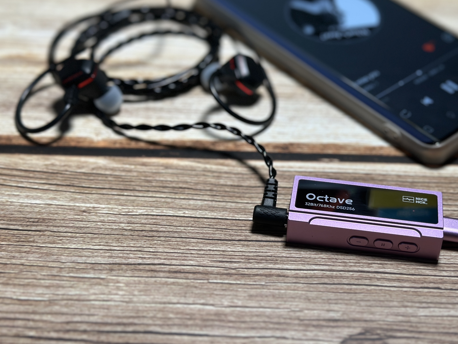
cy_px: 147
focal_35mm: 61
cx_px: 287
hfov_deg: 31.5
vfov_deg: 24.0
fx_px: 807
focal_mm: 6.86
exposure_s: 1/101
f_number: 1.78
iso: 80
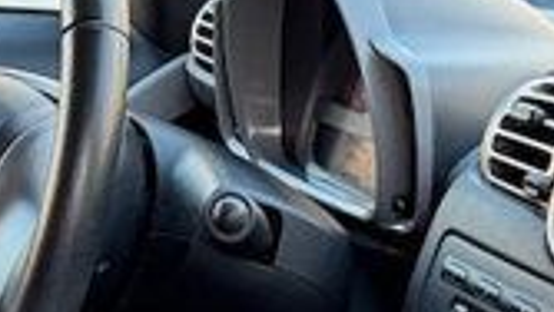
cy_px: 909
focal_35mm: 160
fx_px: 2351
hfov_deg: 13.4
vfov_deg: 6.9
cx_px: 265
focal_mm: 6.76
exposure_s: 1/138
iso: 160
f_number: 1.78
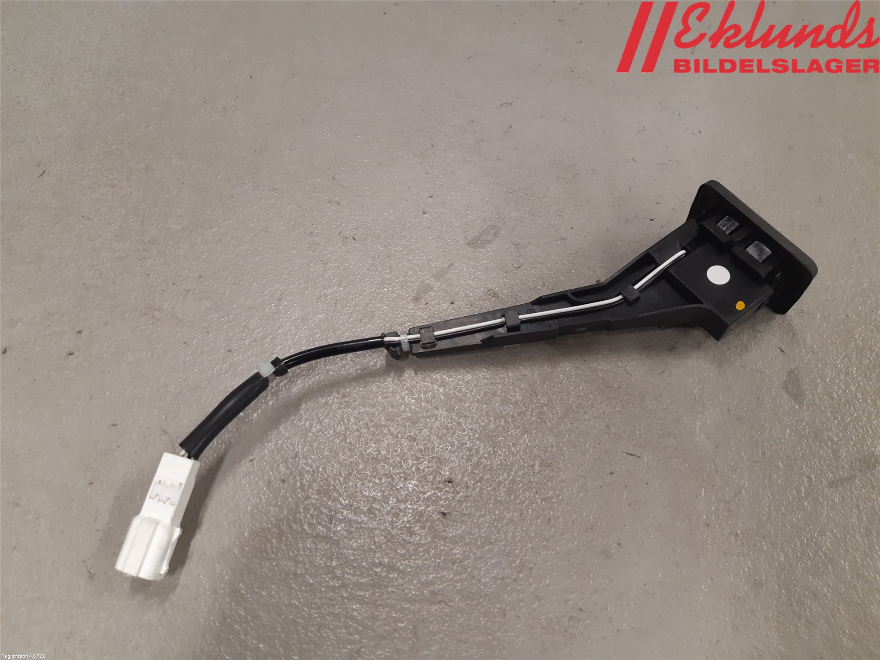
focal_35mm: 26
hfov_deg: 67.3
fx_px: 661
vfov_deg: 53.1
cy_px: 330
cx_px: 440
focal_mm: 3.93
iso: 125
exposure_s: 1/50
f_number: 1.7
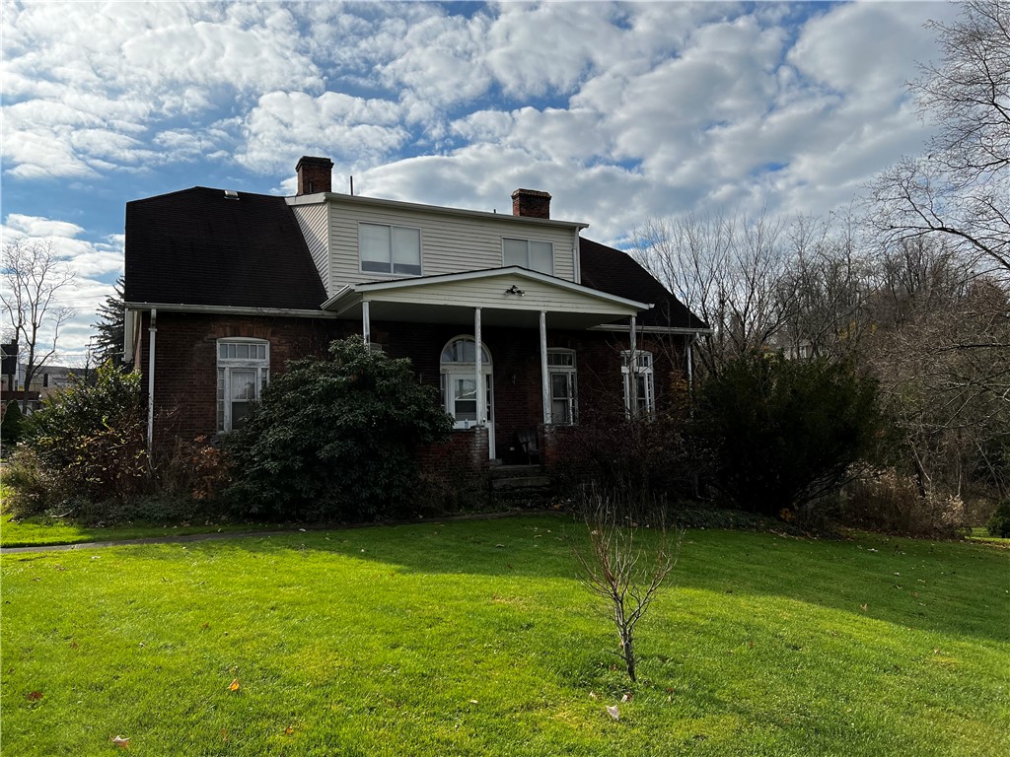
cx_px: 505
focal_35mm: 26
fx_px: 759
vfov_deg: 53.1
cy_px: 378
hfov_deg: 67.3
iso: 50
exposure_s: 1/5319
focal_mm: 5.7
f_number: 1.5
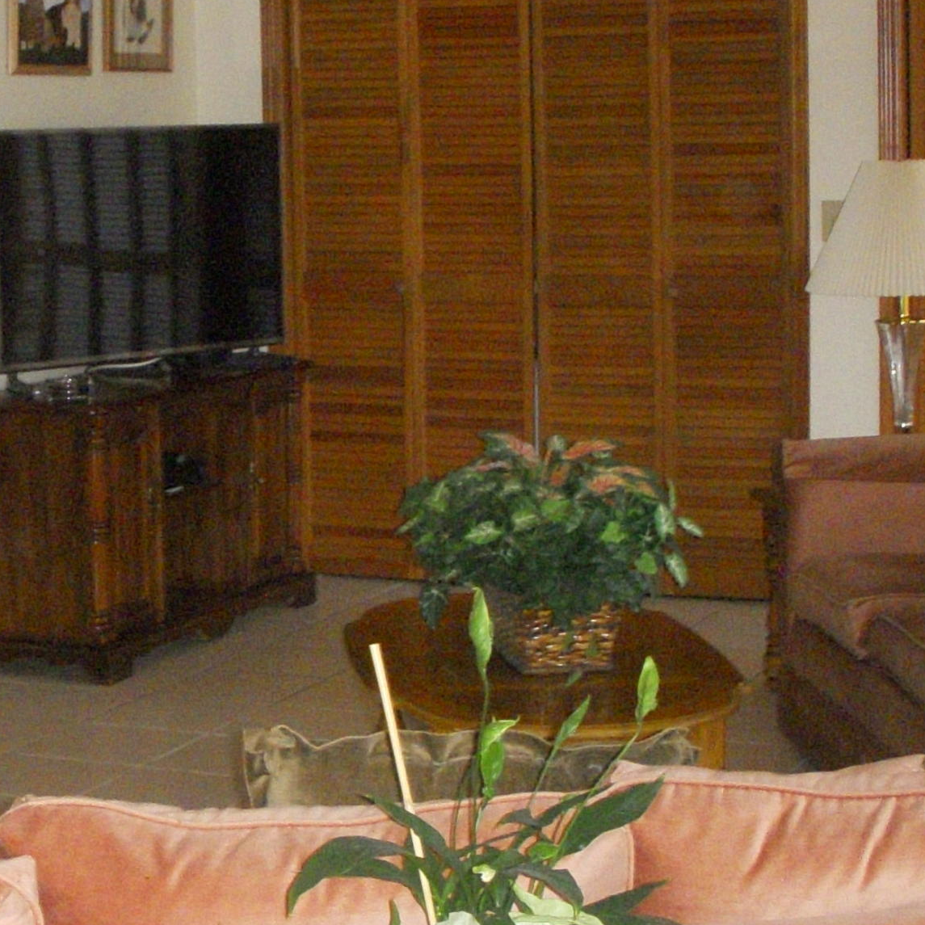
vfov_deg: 19.7
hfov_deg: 19.5
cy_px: 445
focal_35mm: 88
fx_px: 2660
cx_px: 183
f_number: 3.3
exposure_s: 1/200
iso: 640
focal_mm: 6.3
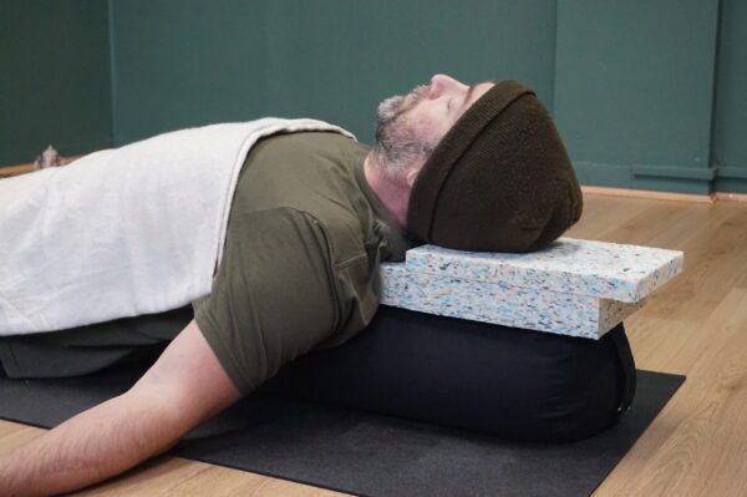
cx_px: 374
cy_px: 248
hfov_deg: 37.9
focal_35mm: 52
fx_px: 1088
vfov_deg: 25.7
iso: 2500
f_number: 5
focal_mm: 35
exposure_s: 1/160
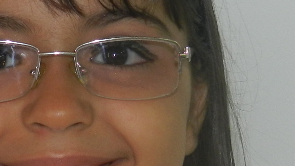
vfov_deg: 6.2
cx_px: 73
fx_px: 1533
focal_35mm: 196
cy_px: 202
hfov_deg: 11.0
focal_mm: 9.4
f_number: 4.4
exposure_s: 1/30
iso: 200
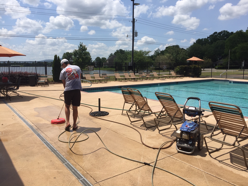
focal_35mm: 29
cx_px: 124
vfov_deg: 48.2
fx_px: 208
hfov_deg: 61.7
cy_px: 93
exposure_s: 1/3597
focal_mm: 4.15
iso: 32
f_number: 2.2
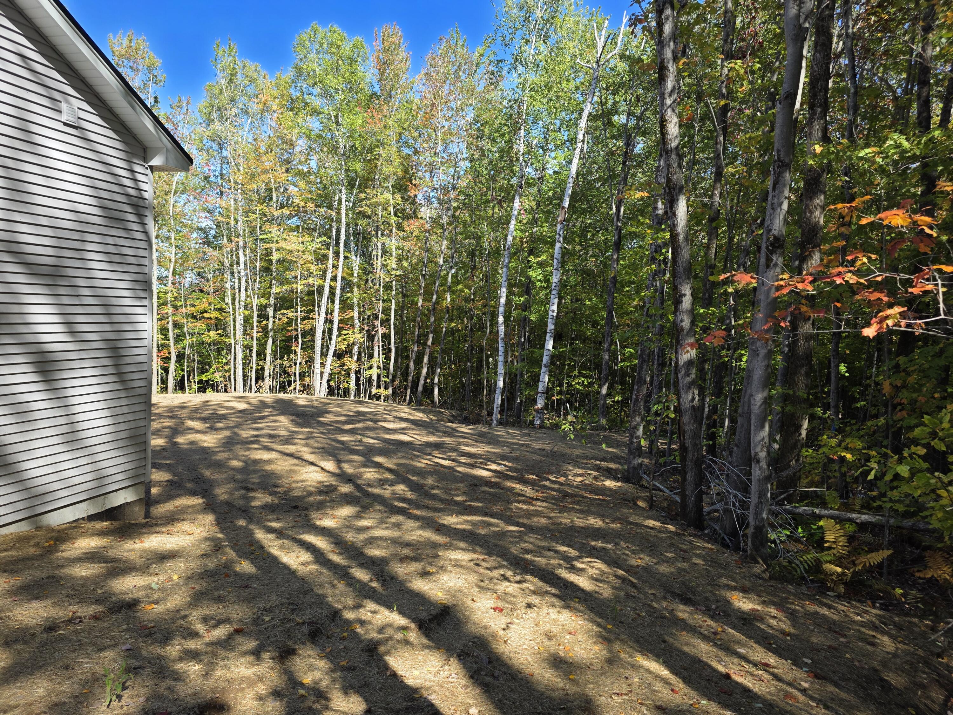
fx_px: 633
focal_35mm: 23
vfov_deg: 58.9
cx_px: 476
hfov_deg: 73.9
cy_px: 358
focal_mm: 6.3
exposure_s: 1/1402
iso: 80
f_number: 1.7
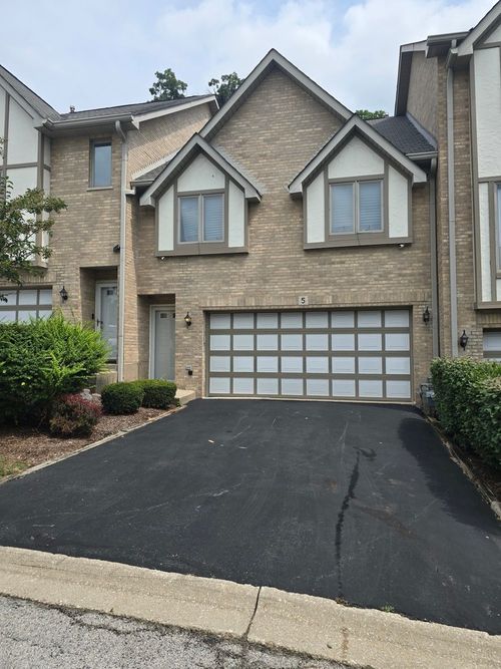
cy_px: 334
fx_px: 444
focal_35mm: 23
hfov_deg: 58.9
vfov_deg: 73.9
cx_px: 250
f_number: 1.7
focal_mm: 6.3
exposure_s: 1/989
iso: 12
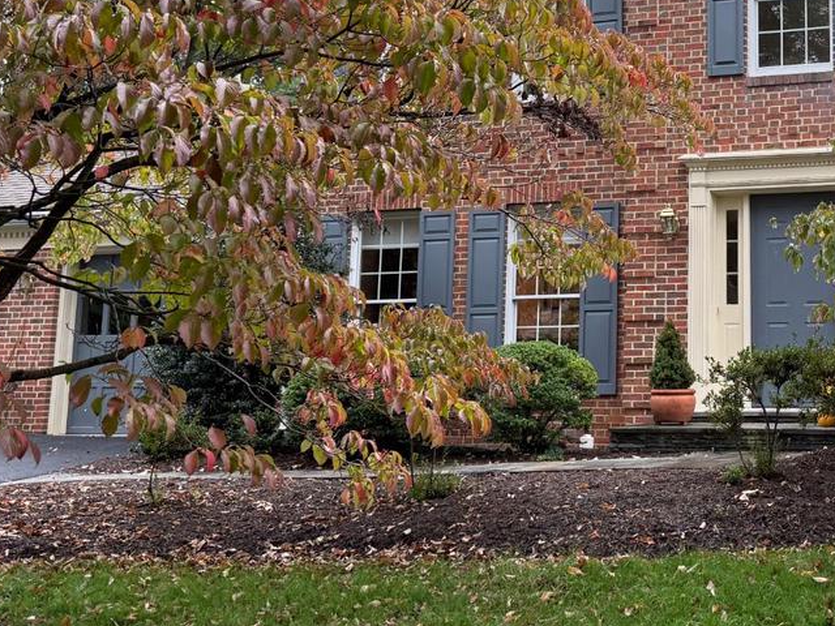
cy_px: 143
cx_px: 735
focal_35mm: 54
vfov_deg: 26.6
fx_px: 1303
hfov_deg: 33.8
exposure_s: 1/290
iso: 100
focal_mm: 6.76
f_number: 1.78
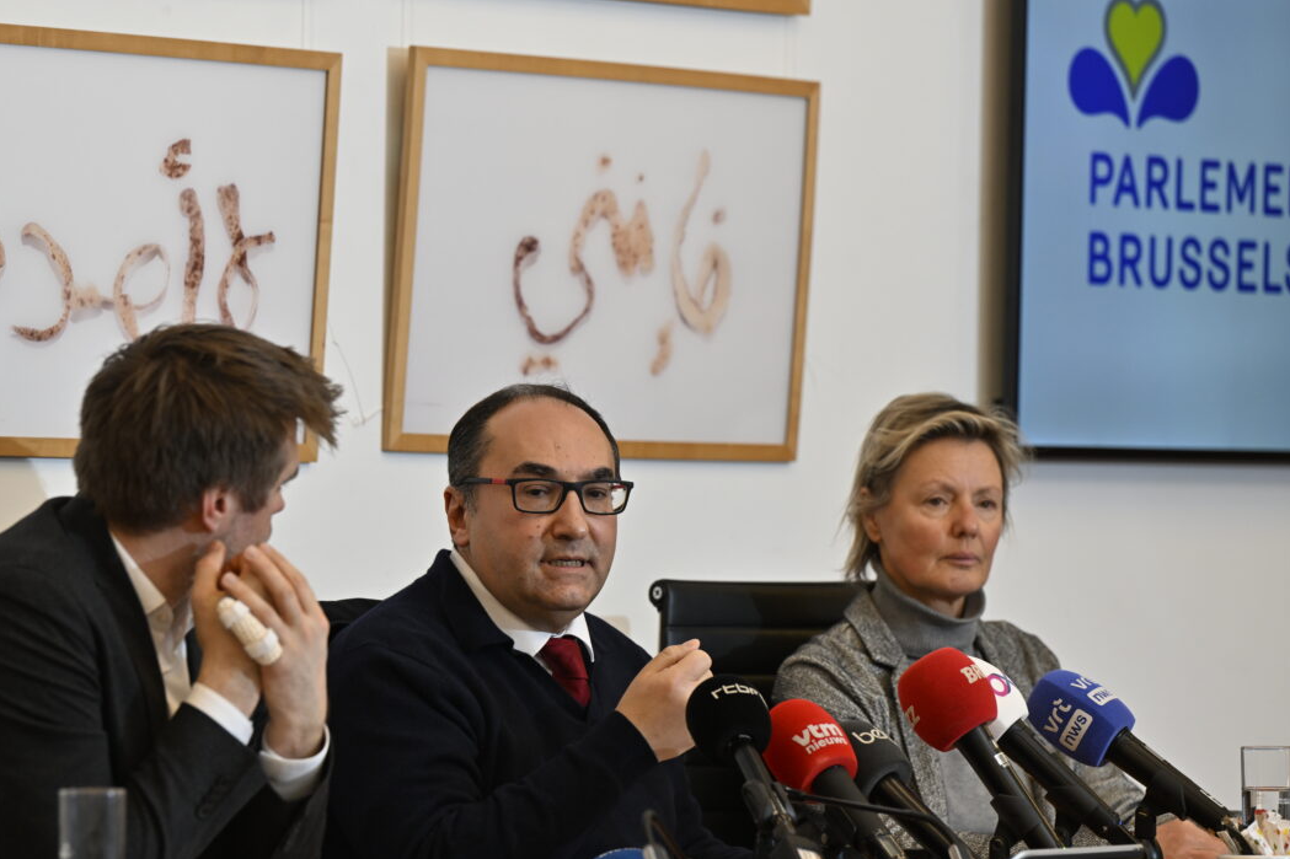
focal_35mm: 212
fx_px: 7595
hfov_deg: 9.7
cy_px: 478
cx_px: 577
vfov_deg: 6.5
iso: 640
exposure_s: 1/125
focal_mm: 190
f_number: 4.5
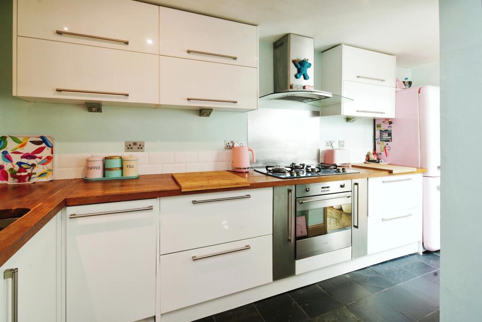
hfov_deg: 93.3
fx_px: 228
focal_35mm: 17
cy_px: 161
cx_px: 241
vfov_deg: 70.5
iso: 640
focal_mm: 17
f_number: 10
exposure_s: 1/10
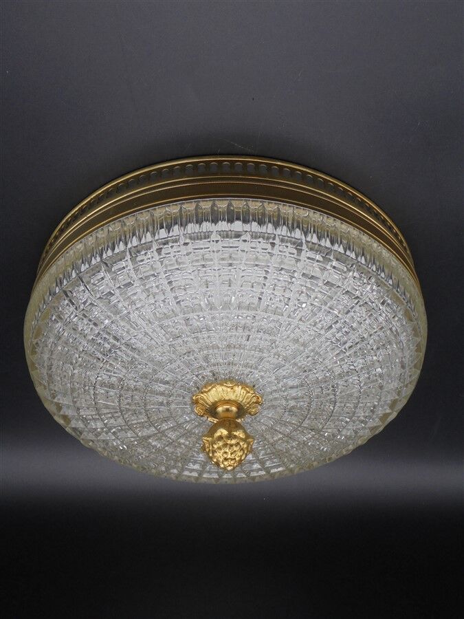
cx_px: 232
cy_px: 310
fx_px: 679
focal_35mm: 38
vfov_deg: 49.0
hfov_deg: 37.7
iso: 100
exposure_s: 1/160
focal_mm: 6.9
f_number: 4.2
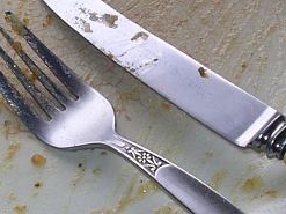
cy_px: 117
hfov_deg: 16.0
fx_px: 1016
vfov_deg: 12.0
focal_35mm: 123
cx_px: 103
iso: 50
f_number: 2.9
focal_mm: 5.8
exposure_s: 1/160
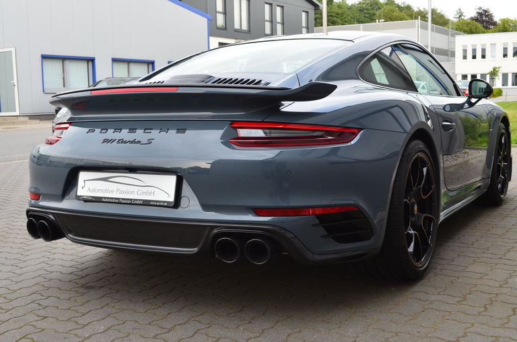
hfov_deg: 41.2
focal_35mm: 48
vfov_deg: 27.9
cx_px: 258
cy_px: 171
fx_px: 688
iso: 400
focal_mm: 32
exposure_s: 1/60
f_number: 8
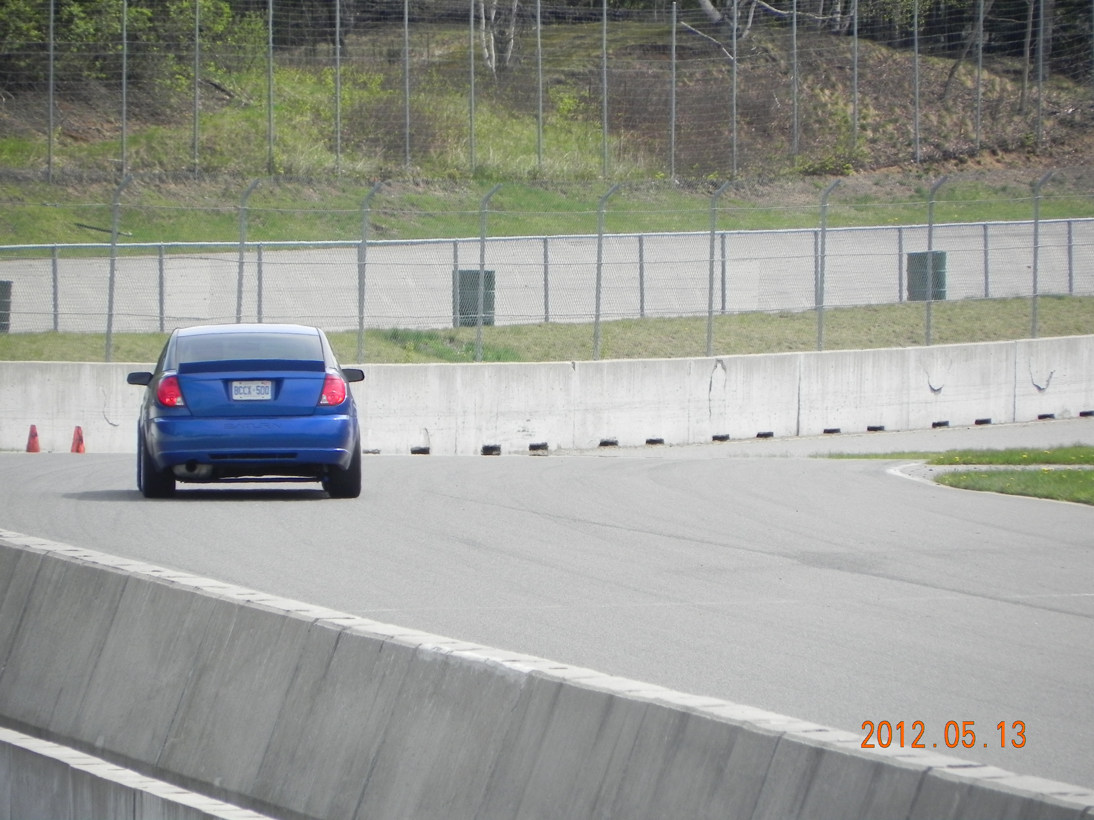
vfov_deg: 2.5
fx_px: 19120
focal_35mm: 605
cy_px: 410
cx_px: 547
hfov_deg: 3.3
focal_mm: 107.6
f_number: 5
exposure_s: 1/495
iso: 181
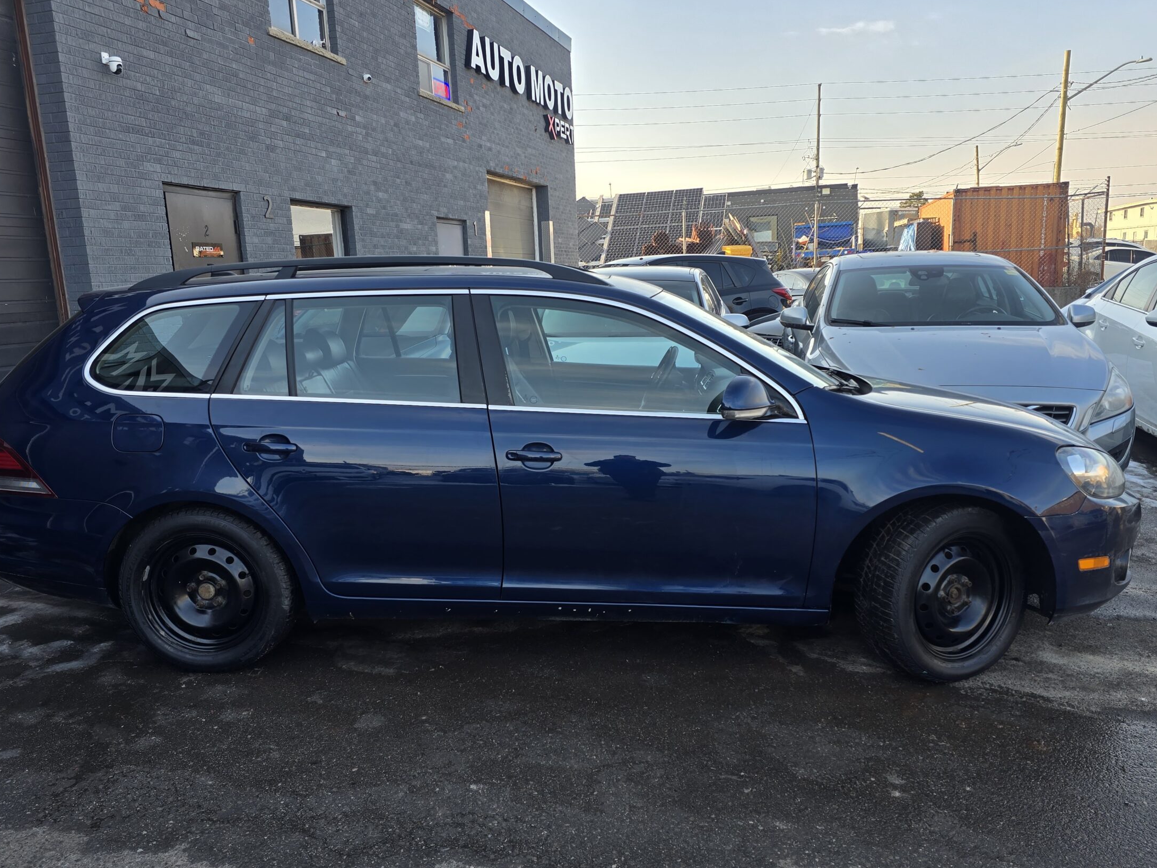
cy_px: 465
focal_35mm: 27
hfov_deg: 65.3
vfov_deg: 51.3
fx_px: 902
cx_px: 562
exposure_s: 1/180
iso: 12
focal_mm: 6.3
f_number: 1.7
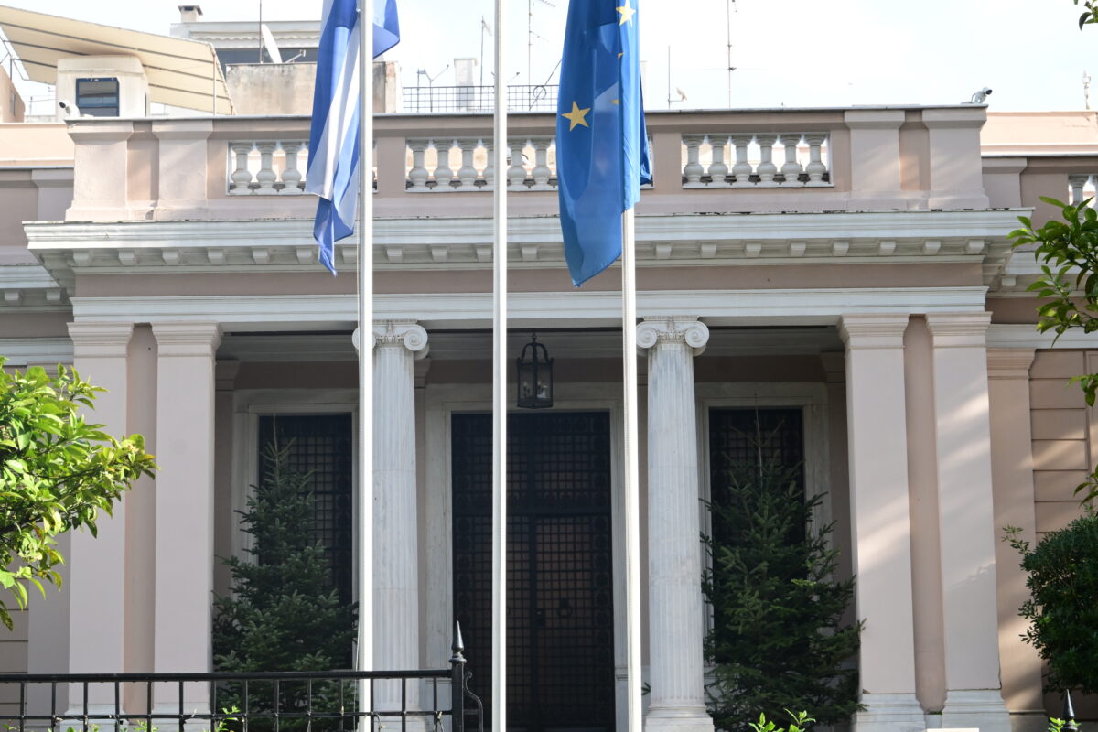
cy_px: 366
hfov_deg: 22.6
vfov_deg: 15.2
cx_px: 549
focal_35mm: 90
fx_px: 2745
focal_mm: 60
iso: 500
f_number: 8
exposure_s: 1/320
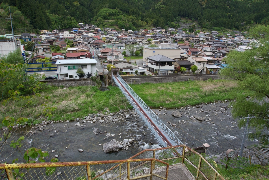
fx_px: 179
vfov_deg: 53.1
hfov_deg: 73.7
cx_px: 134
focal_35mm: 24
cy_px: 90
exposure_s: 1/250
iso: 160
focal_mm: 16
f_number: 8
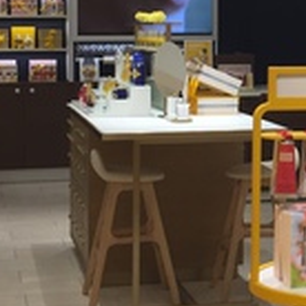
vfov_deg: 15.0
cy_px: 55
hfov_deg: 14.9
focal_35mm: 115
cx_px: 312
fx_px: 1150
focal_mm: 4.15
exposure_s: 1/120
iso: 40
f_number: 2.2
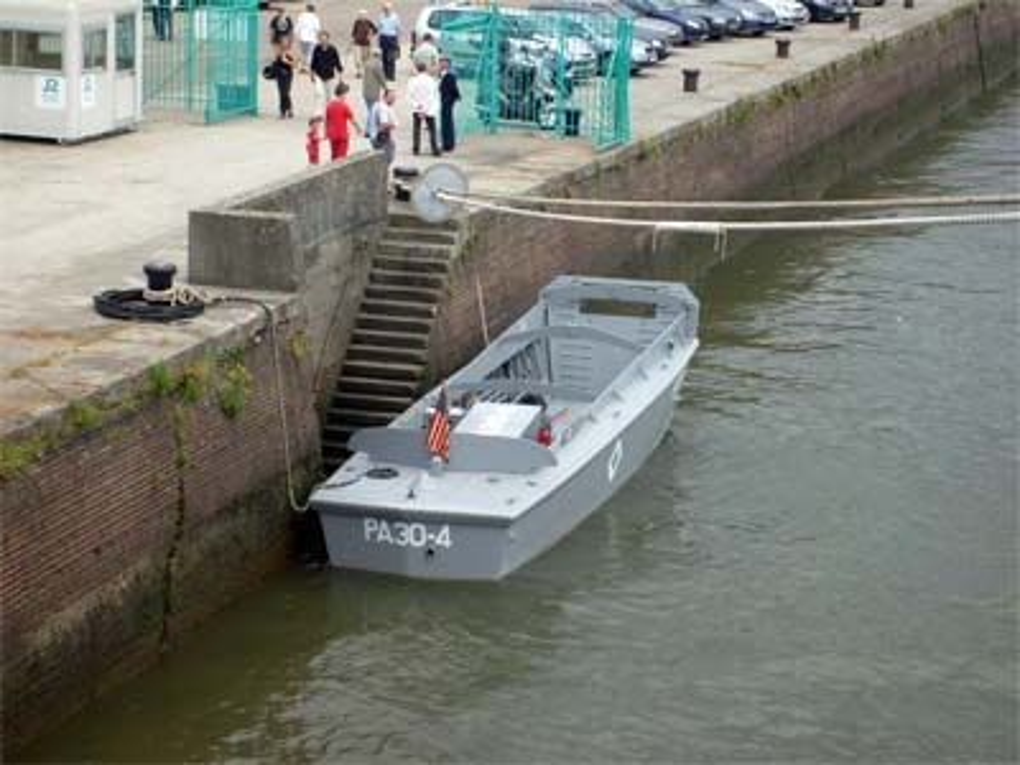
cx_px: 510
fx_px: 3123
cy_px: 382
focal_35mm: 106
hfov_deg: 18.5
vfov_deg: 14.0
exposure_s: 1/350
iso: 80
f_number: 4.9
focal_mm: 17.4
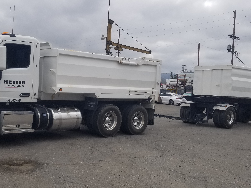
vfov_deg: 36.0
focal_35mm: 40
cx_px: 100
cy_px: 99
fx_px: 290
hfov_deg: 46.5
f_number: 1.7
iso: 50
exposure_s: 1/3208
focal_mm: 4.25
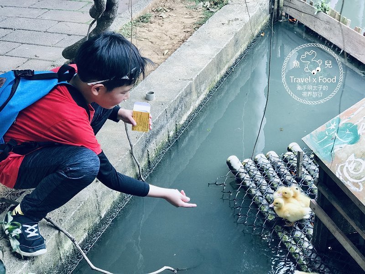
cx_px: 182
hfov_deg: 33.8
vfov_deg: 25.7
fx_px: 601
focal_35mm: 57
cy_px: 137
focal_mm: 6.6
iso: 32
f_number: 2.8
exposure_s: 1/60
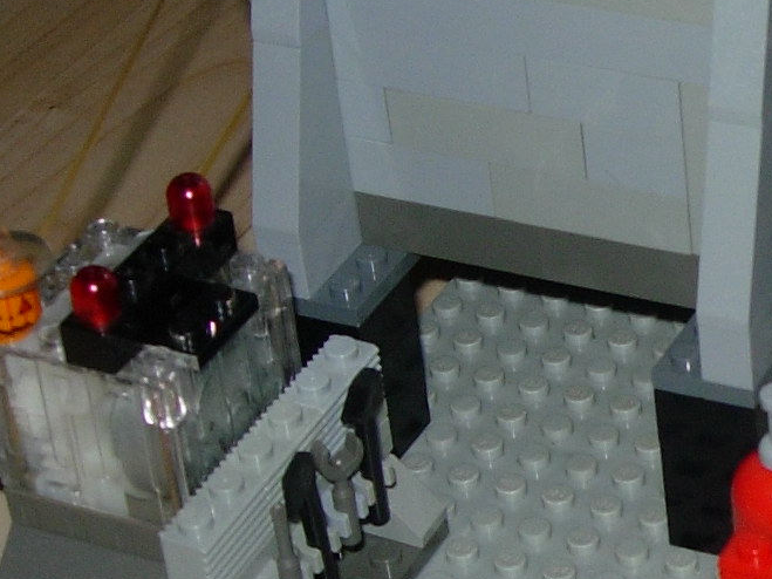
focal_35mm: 131
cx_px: 1078
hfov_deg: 14.3
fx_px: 2921
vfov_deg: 11.3
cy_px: 409
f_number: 2.8
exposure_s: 1/64
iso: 79
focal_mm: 7.8
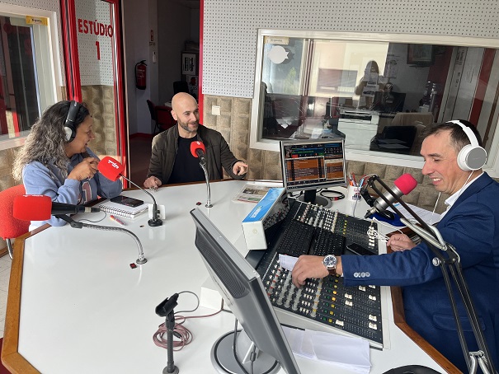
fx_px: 375
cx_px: 250
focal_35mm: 26
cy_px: 187
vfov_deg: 53.1
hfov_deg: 67.3
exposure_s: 1/100
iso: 32
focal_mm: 5.1
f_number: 1.6
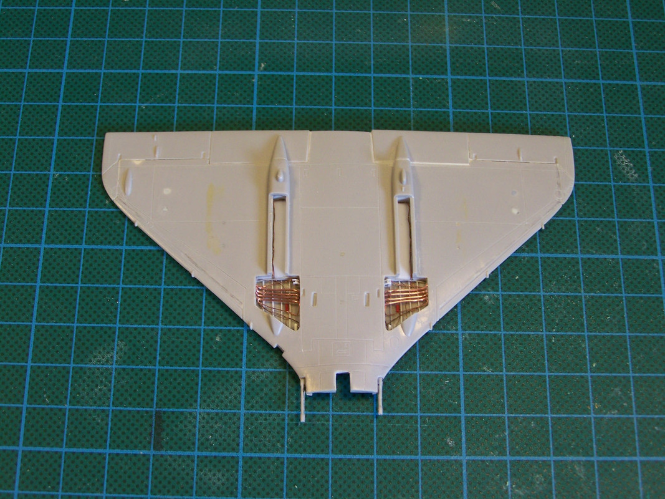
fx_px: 1133
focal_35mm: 59
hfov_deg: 32.7
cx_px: 332
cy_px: 250
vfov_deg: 24.8
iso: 80
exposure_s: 1/40
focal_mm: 9.8
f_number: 3.1
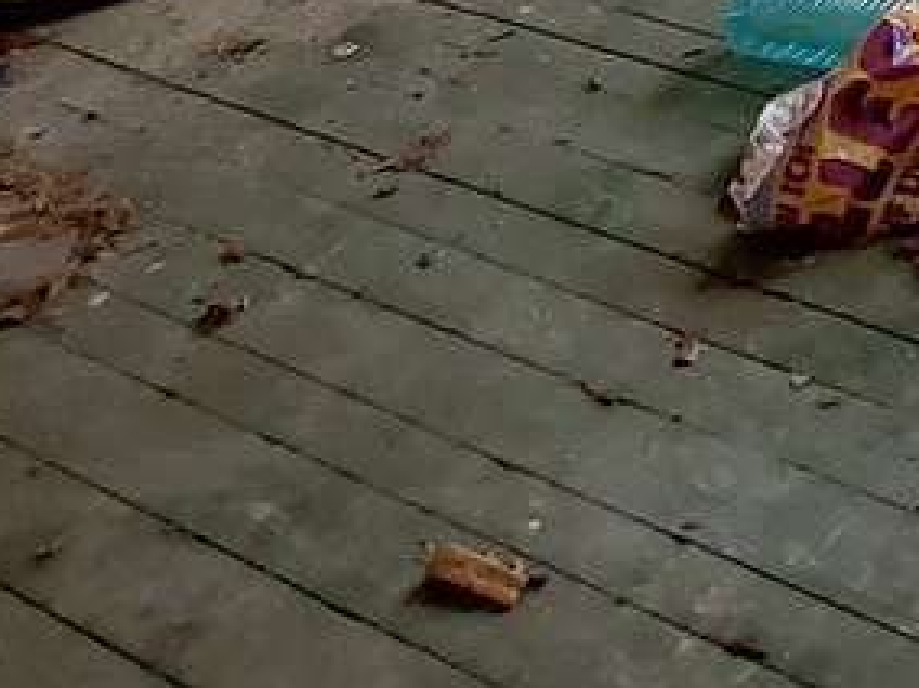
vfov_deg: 15.5
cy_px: -806
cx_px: 1588
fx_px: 1831
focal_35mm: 69
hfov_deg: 20.9
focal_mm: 1.74
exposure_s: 1/50
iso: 160
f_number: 2.2
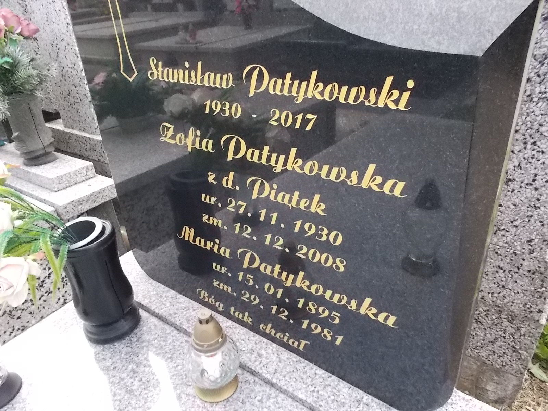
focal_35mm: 26
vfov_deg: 53.1
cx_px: 274
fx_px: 412
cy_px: 206
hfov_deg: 67.3
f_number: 8
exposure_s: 1/100
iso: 400
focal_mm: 4.6
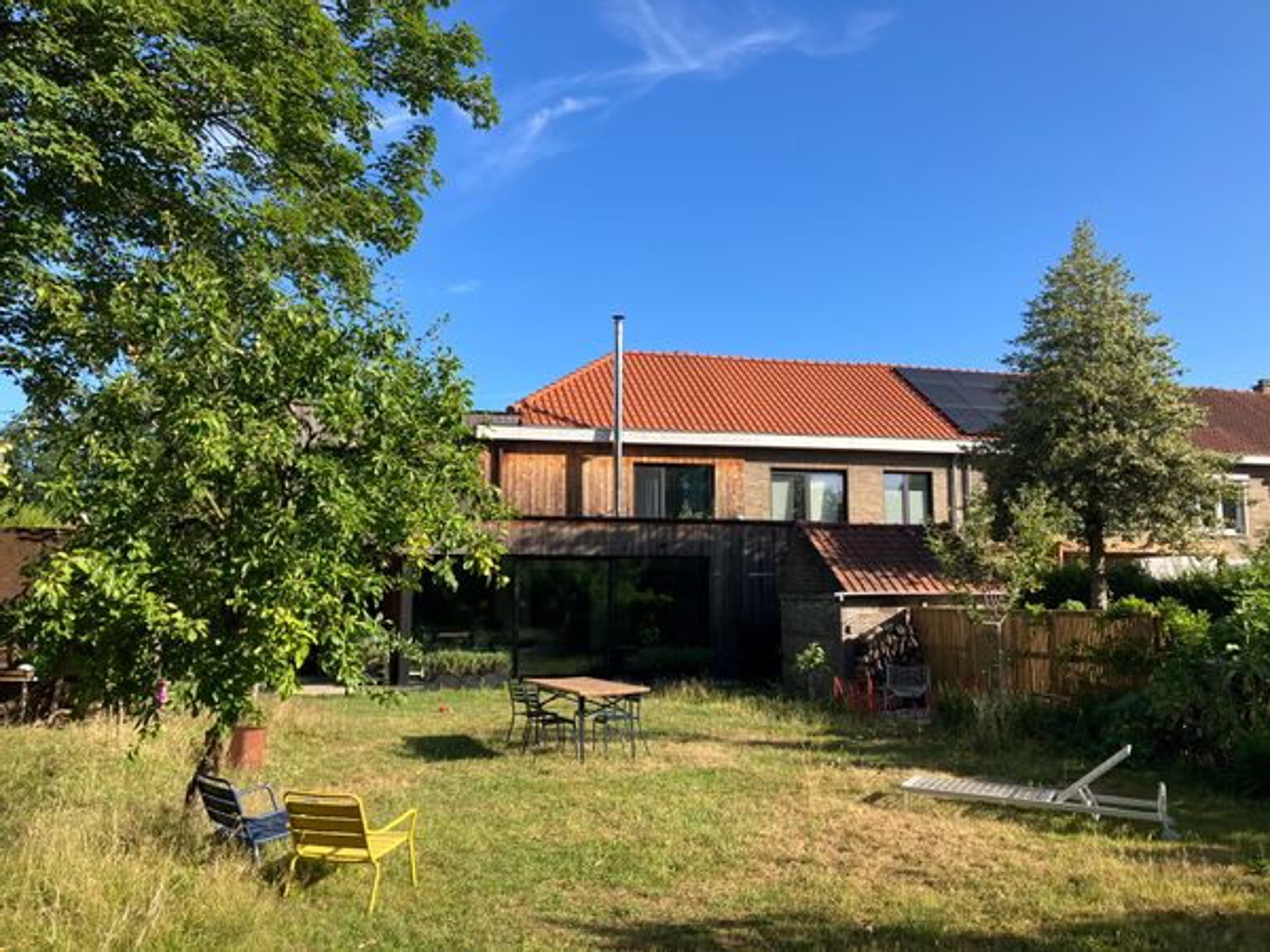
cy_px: 476
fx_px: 1027
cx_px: 635
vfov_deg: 49.7
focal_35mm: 28
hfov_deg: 63.4
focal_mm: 3.99
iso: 32
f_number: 1.8
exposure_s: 1/906
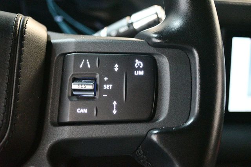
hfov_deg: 38.9
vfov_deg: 26.5
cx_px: 126
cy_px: 84
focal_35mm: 51
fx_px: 355
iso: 12800
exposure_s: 1/60
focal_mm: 34
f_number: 5
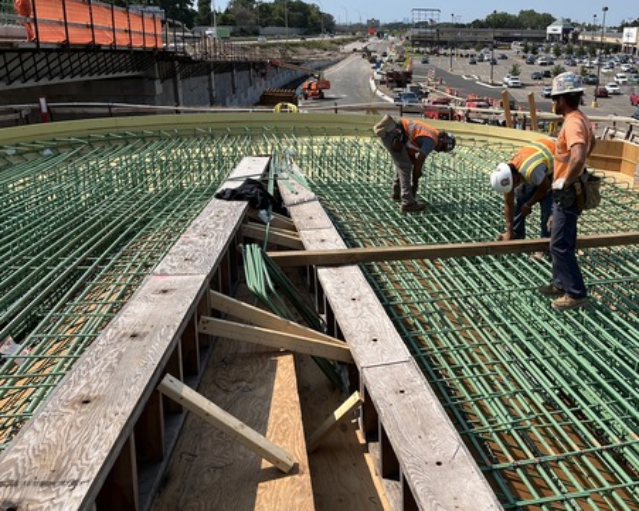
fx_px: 700
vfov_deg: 40.1
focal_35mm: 37
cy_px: 277
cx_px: 438
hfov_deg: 48.1
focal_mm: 5.1
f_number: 1.6
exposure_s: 1/3876
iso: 50
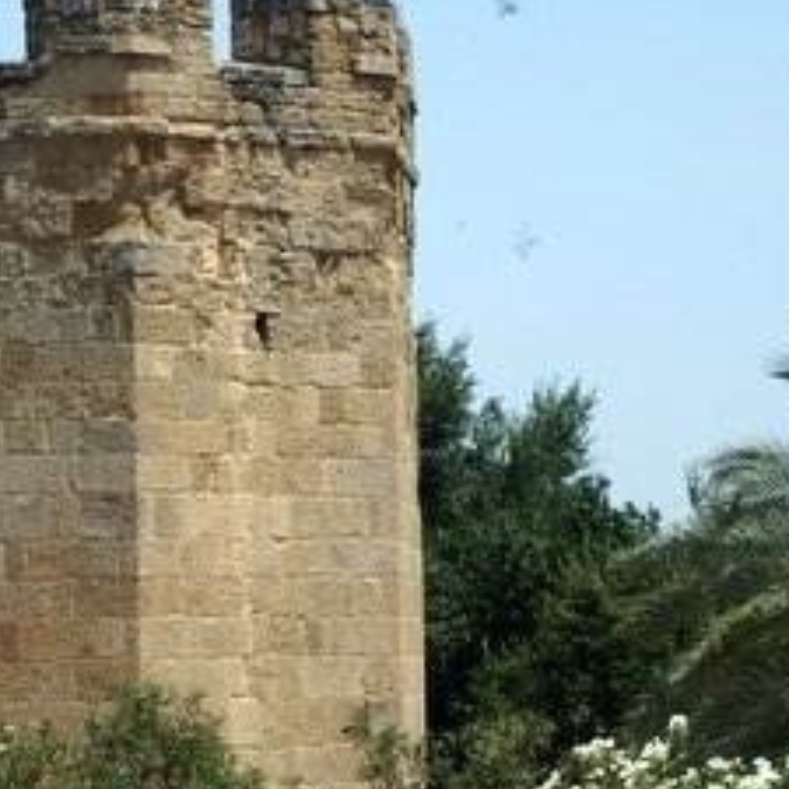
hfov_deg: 14.8
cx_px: 112
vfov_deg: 14.9
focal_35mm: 117
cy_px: 544
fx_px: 3017
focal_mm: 13.2
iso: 100
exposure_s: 1/1000
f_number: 4
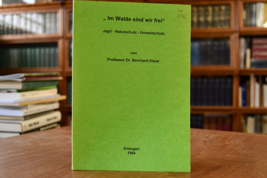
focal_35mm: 39
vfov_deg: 34.2
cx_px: 134
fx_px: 289
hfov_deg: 49.6
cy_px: 89
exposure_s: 1/125
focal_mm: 26
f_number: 4
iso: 900
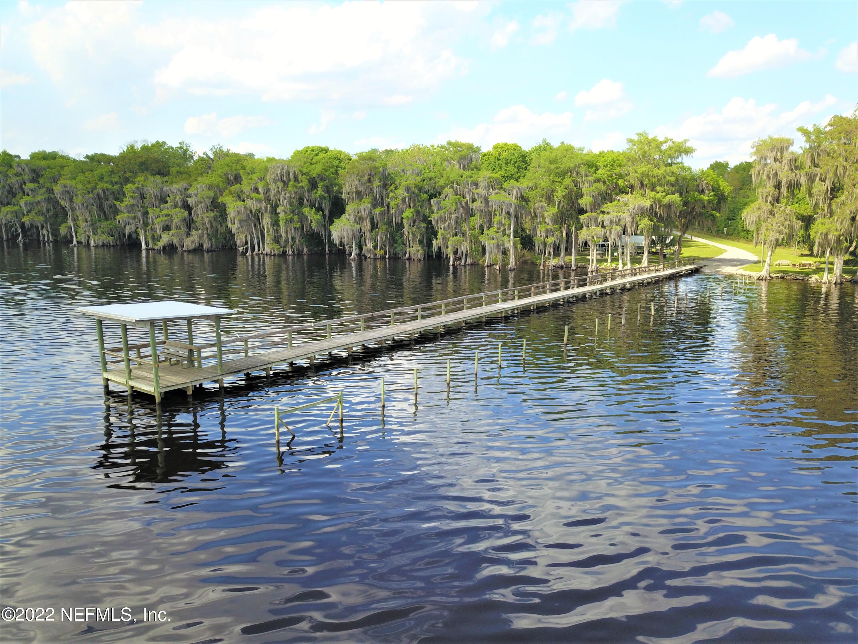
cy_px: 322
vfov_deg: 53.1
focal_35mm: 26
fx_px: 644
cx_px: 429
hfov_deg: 67.3
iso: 100
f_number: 2.2
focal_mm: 4.73
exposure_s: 1/633
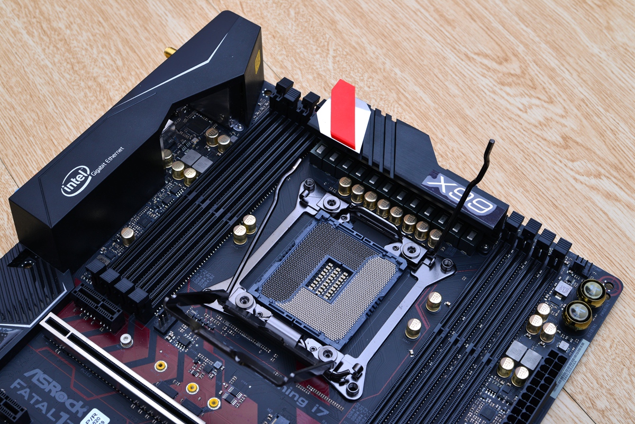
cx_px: 318
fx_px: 882
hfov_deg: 39.6
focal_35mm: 50
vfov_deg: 27.0
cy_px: 212
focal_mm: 50
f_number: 16
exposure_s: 1/100
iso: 320
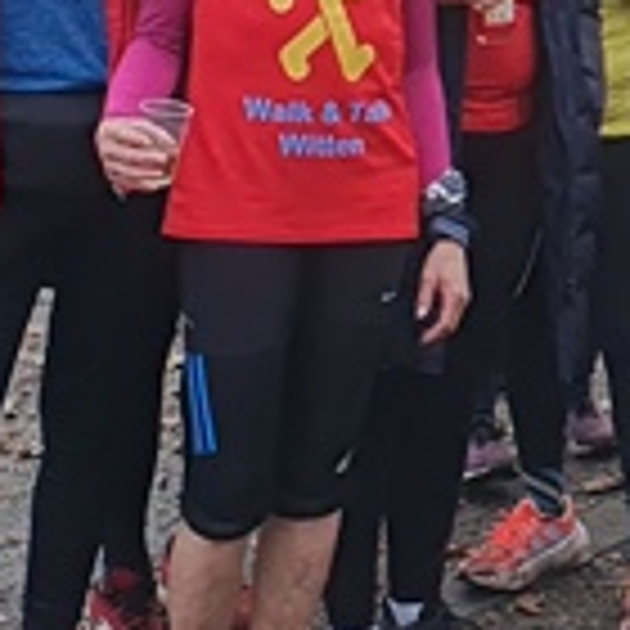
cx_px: 927
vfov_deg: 10.4
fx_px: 3397
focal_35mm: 165
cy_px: -130
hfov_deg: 10.3
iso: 50
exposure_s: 1/622
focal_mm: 4.32
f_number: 2.4
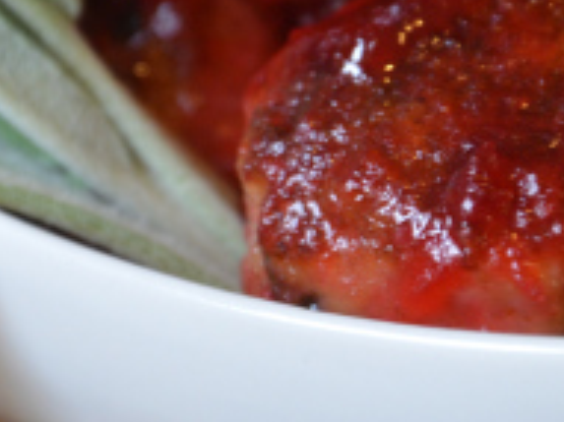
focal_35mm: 476
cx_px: 331
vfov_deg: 3.1
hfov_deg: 4.2
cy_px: -46
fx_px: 7743
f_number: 5.6
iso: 1000
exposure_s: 1/15
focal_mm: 105
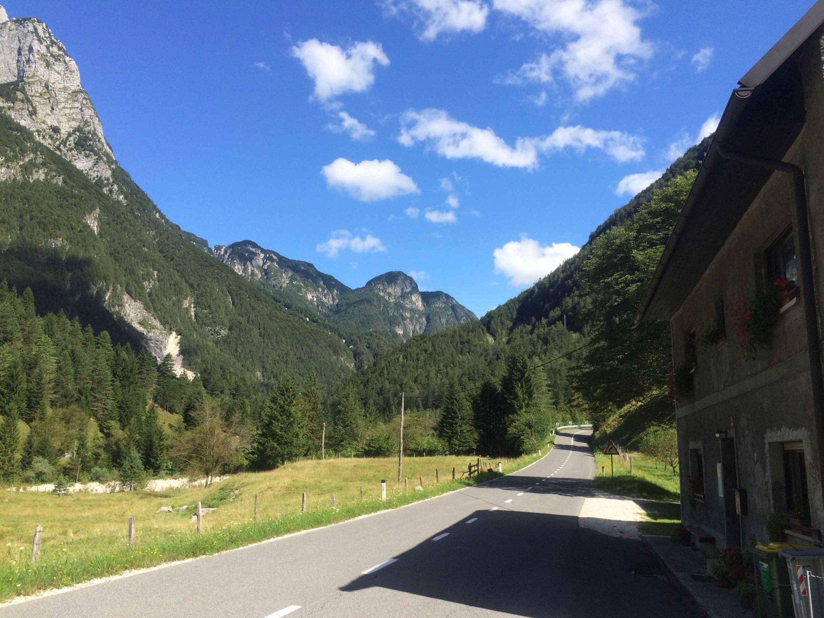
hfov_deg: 61.7
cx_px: 412
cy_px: 309
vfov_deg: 48.2
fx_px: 690
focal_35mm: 29
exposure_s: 1/1244
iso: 32
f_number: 2.2
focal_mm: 4.15
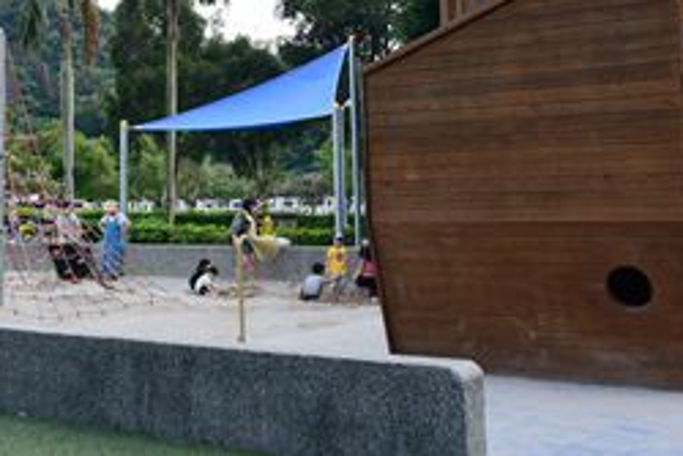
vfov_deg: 24.6
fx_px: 1025
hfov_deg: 36.4
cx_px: 216
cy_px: 85
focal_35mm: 54
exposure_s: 1/160
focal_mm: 18
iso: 100
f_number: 5.6
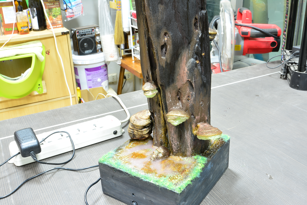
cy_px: 102
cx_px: 154
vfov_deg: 36.9
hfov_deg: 53.1
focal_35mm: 36
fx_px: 307
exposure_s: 20
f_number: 16
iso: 100
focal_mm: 24
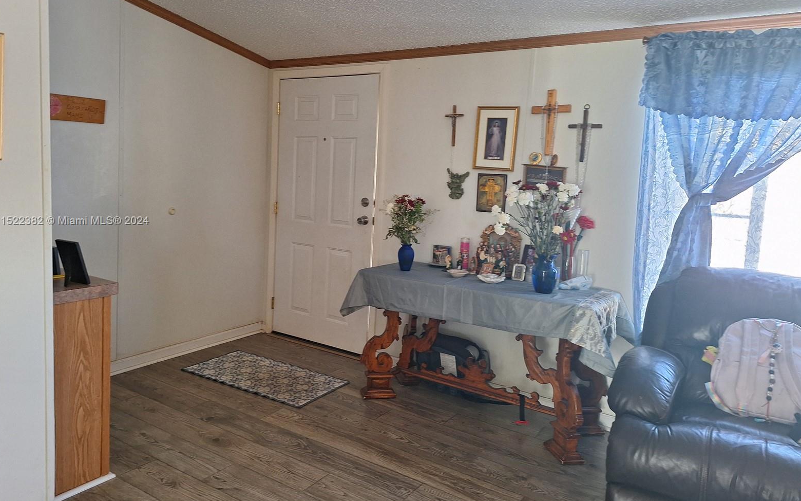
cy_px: 221
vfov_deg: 49.2
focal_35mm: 25
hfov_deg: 72.5
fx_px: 546
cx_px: 395
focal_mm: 5.54
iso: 100
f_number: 1.8
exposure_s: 1/40
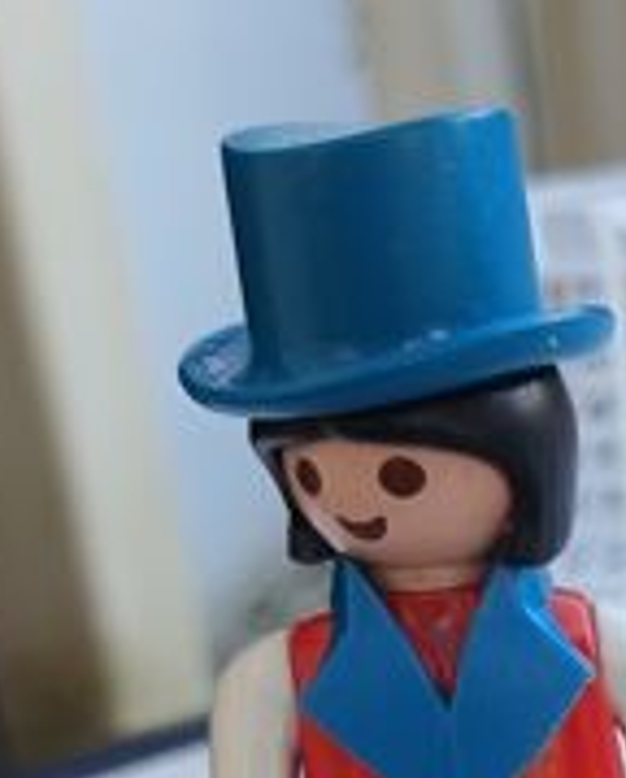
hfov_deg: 15.2
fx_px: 2170
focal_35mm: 94
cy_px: 1026
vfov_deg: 18.8
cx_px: 943
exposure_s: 1/100
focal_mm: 3.98
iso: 32
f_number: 1.8
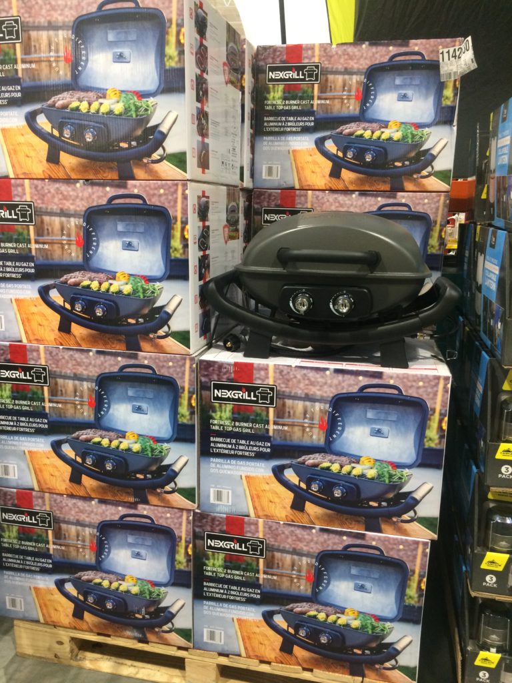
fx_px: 572
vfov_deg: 61.7
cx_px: 256
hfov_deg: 48.2
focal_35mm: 29
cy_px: 342
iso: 200
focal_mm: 4.15
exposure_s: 1/30
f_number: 2.2
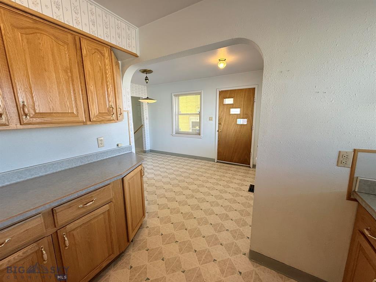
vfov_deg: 85.7
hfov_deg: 102.1
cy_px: 141
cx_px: 188
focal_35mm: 14
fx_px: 152
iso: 125
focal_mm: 2.22
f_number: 2.2
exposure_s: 1/120
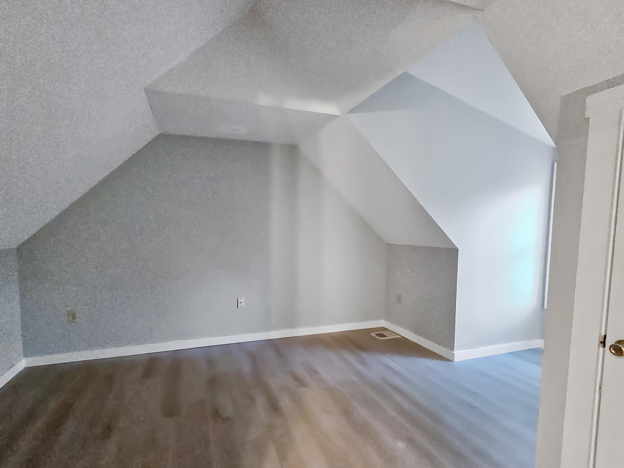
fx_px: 270
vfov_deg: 81.6
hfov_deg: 97.8
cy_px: 252
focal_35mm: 15
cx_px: 278
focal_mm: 2.2
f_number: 2.2
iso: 1000
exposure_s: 1/60
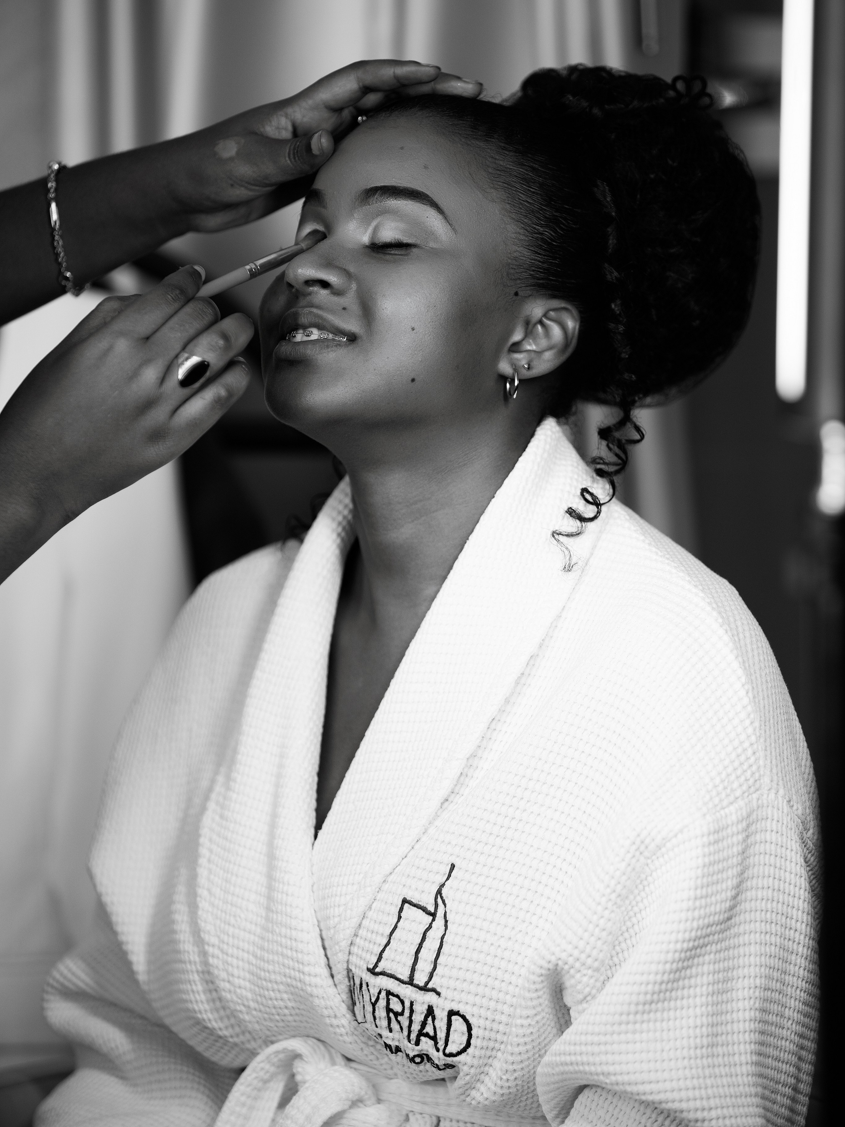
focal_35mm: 130
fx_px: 4231
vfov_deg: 15.2
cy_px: 521
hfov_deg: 11.4
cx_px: 423
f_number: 2.8
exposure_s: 1/160
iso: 500
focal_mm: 120
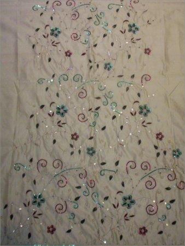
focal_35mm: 38
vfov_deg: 49.0
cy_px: 123
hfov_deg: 37.8
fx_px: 271
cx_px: 92
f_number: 4.5
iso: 200
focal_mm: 4.99
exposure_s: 1/70
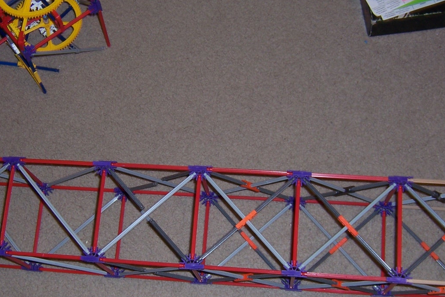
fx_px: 643
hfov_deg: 38.1
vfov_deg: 25.8
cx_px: 182
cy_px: 207
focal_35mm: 52
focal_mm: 5.5
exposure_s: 1/60
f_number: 2.8
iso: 80
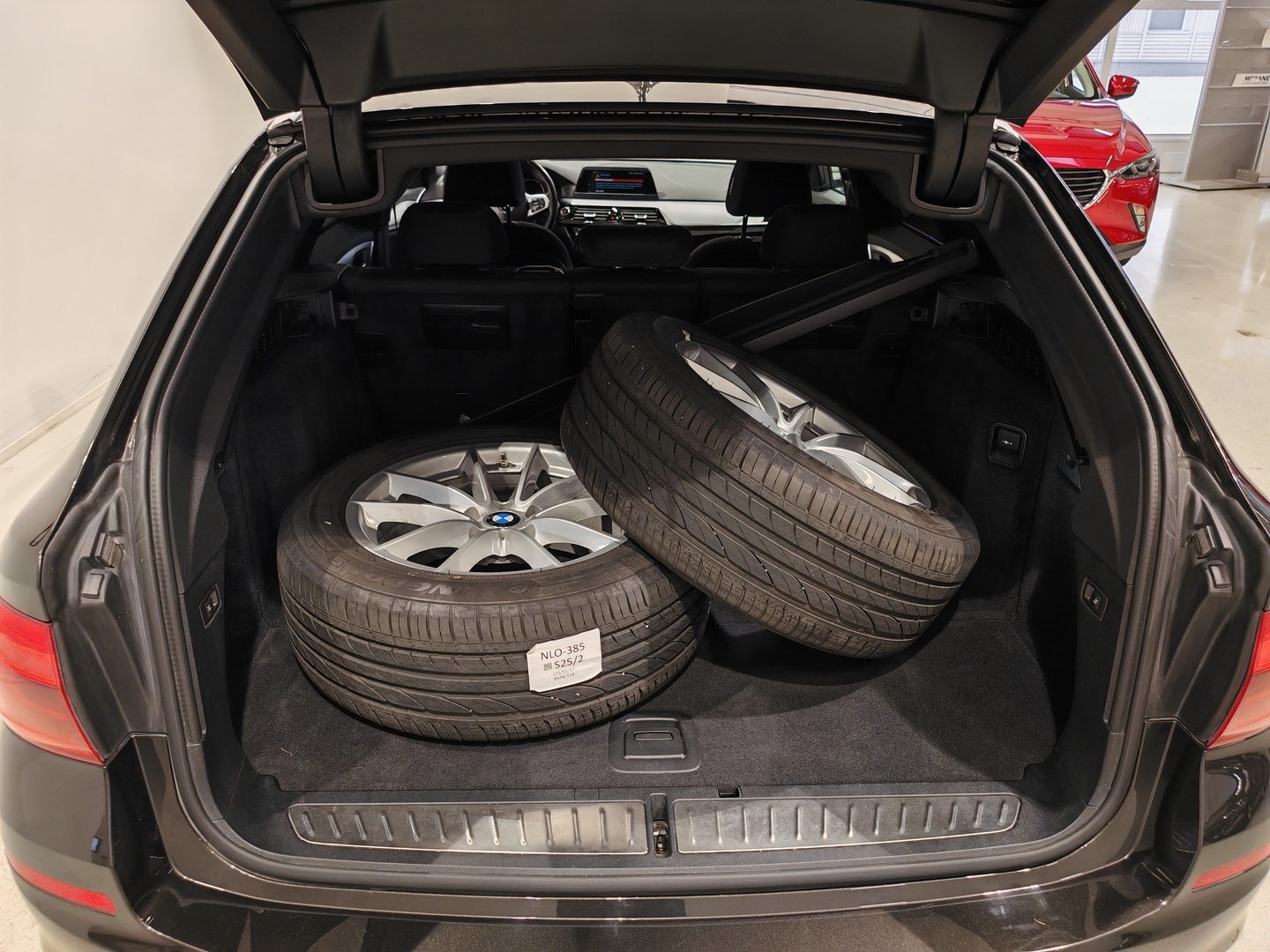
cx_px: 635
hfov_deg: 67.3
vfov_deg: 53.1
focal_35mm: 26
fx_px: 954
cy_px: 476
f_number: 1.6
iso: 160
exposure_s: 1/100
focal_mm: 5.4
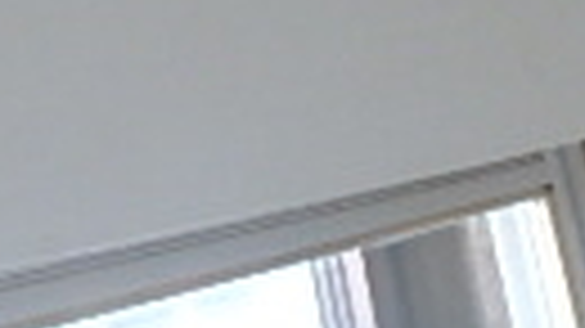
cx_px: 54
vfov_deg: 8.8
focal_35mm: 113
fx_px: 1752
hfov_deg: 18.6
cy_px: -665
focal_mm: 3.7
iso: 400
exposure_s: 1/30
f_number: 3.5
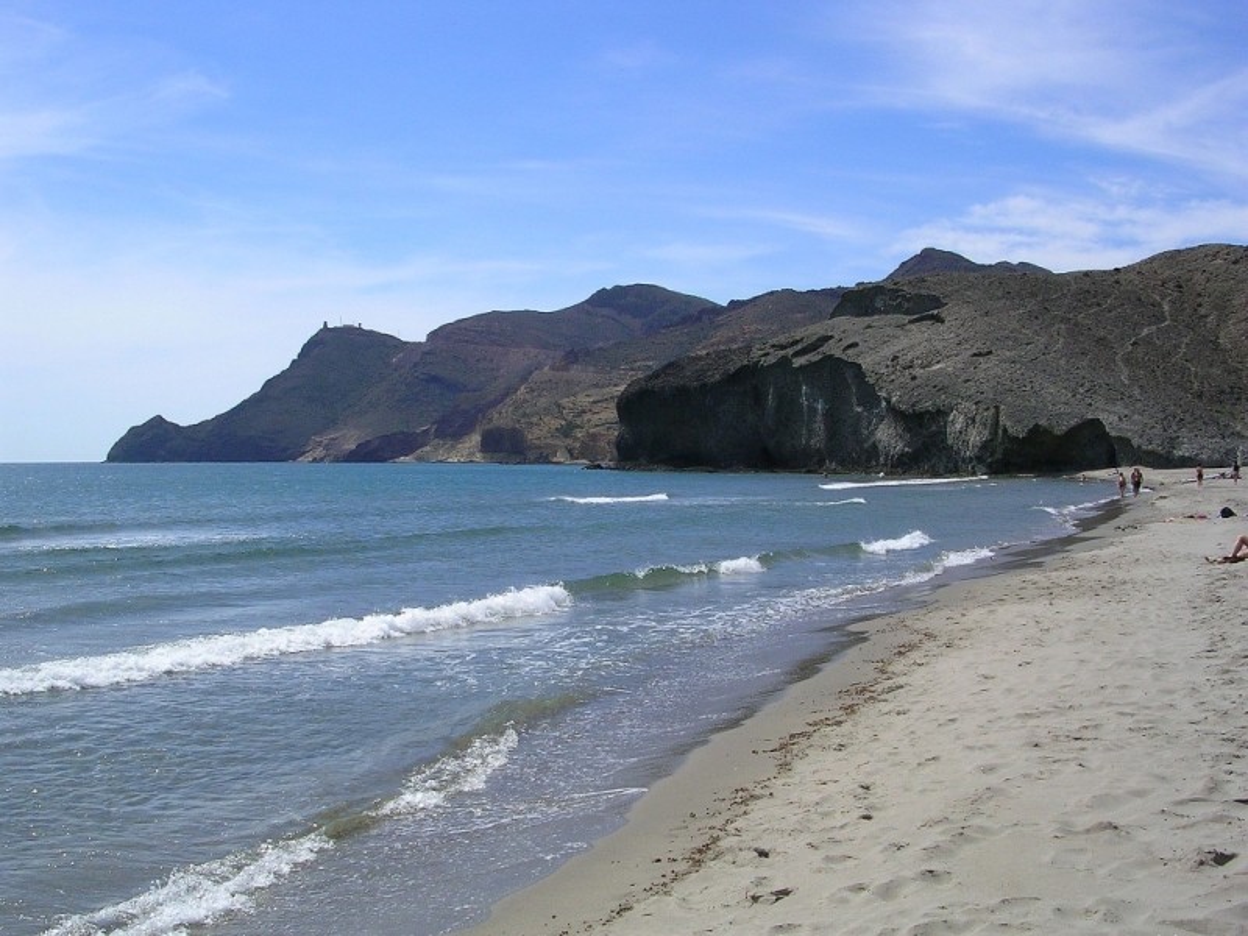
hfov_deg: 49.0
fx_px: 1370
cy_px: 468
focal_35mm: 38
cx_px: 624
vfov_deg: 37.7
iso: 50
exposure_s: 1/498
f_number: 5.6
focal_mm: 5.8
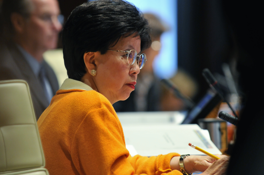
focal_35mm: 300
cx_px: 132
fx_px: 2197
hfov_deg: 6.9
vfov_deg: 4.6
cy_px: 88
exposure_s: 1/60
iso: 1000
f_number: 2.8
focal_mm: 200
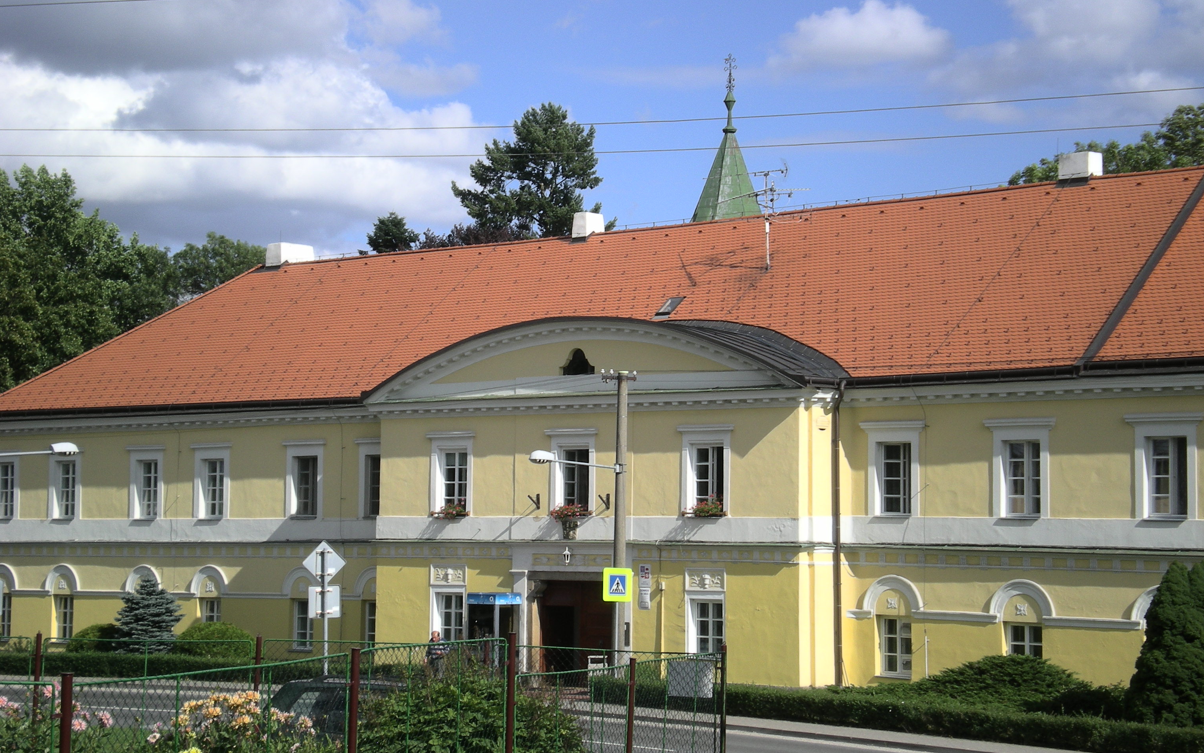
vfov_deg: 16.5
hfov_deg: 26.1
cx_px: 598
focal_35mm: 79
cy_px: 413
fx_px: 2592
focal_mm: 12.3
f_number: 6.5
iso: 50
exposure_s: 1/245
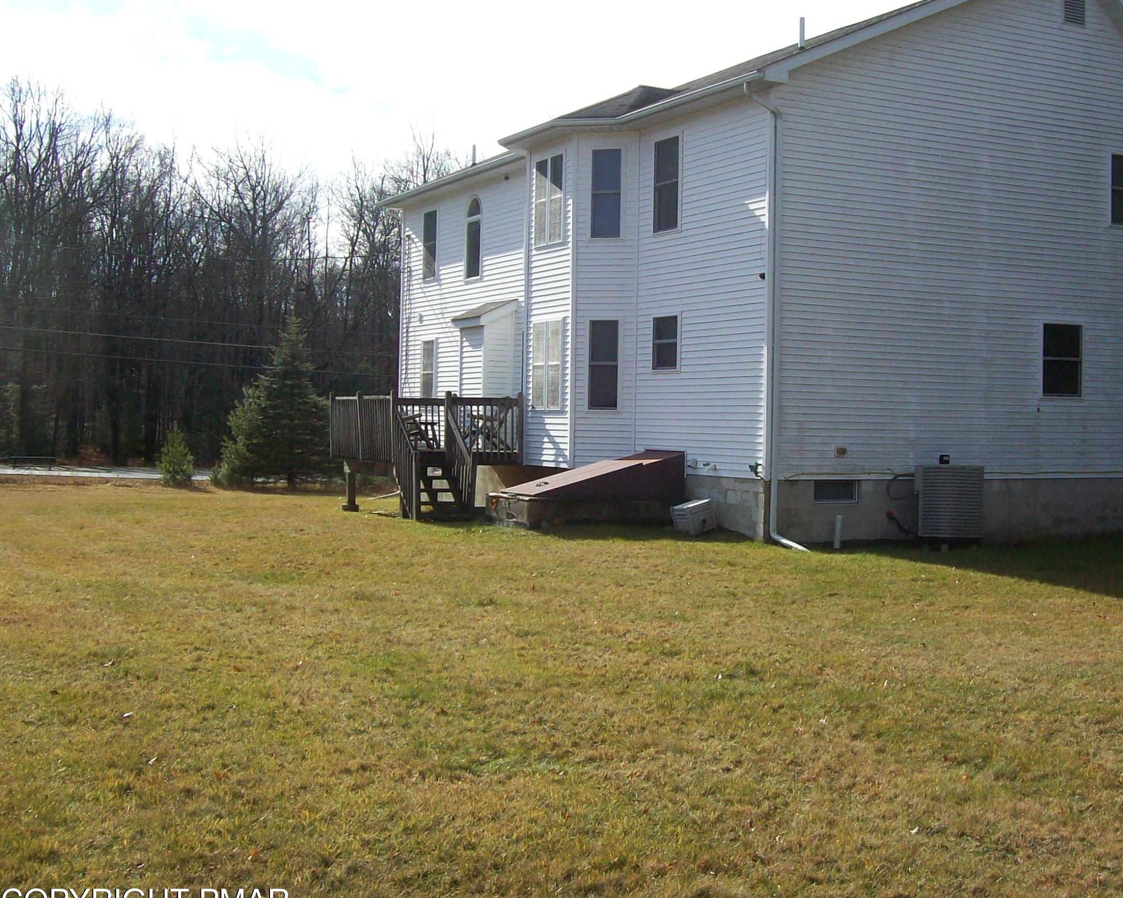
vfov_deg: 31.4
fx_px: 1595
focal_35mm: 48
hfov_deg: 38.7
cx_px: 660
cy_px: 379
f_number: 4.8
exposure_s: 1/560
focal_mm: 6
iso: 80
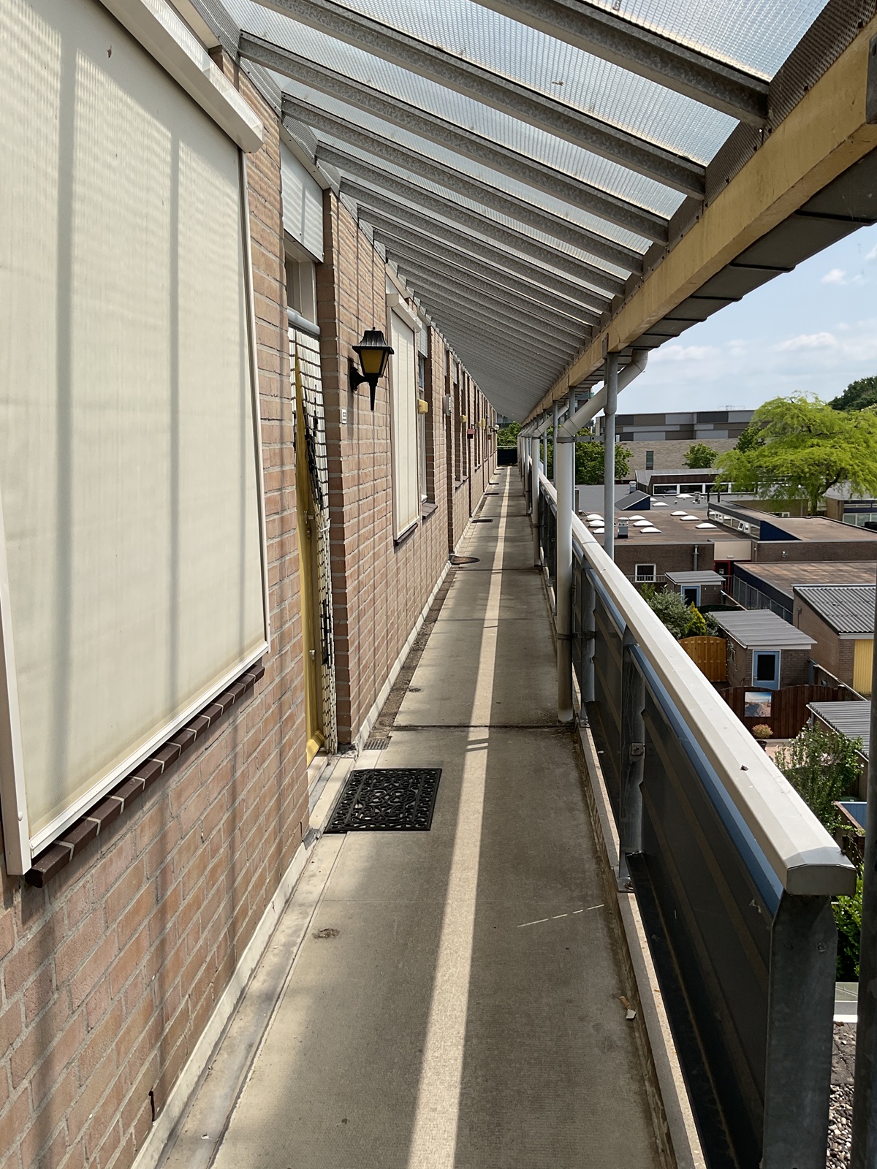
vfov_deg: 61.7
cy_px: 584
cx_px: 438
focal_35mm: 29
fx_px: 980
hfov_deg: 48.2
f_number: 1.8
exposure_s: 1/2227
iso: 16
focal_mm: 3
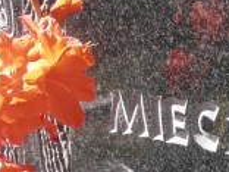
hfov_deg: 10.7
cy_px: 243
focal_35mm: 180
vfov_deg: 8.1
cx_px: 297
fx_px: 1191
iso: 80
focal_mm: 7.87
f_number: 4.2
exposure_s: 1/250
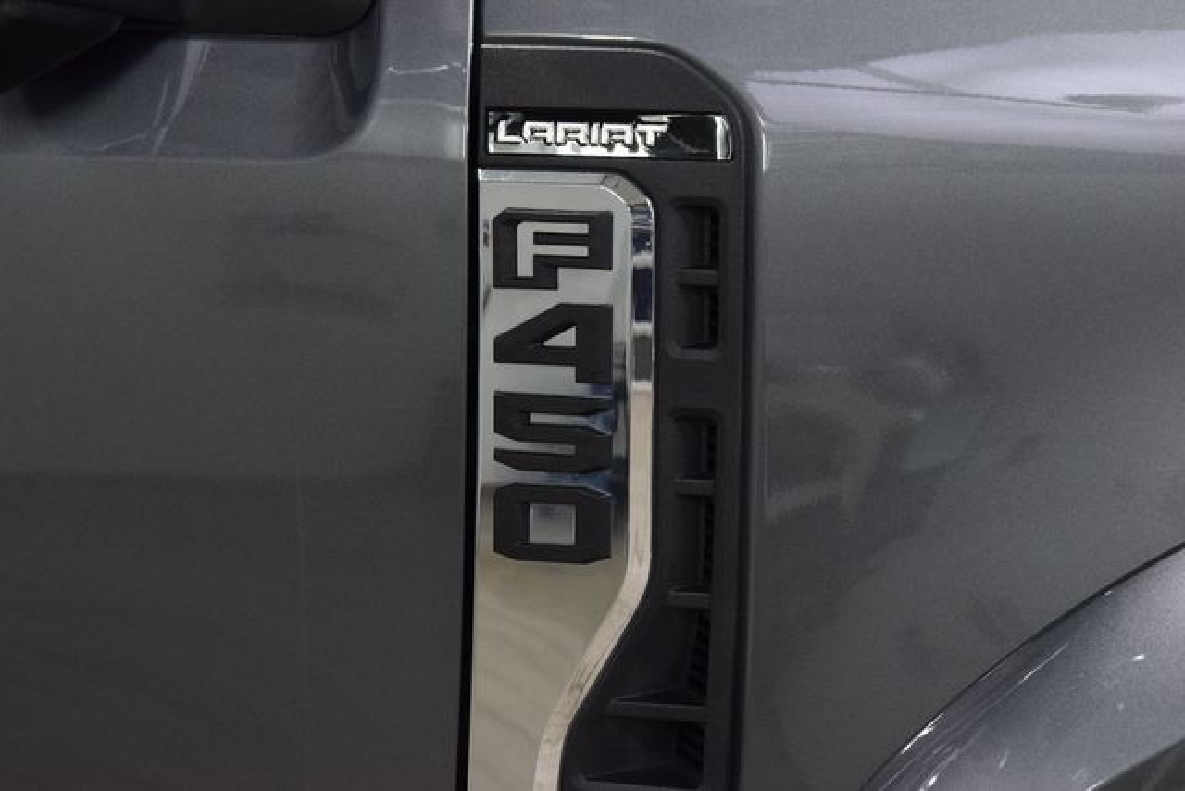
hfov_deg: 19.5
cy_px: 396
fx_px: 3457
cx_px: 592
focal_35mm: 105
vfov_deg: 13.0
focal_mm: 70
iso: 1250
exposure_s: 1/30
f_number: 7.1
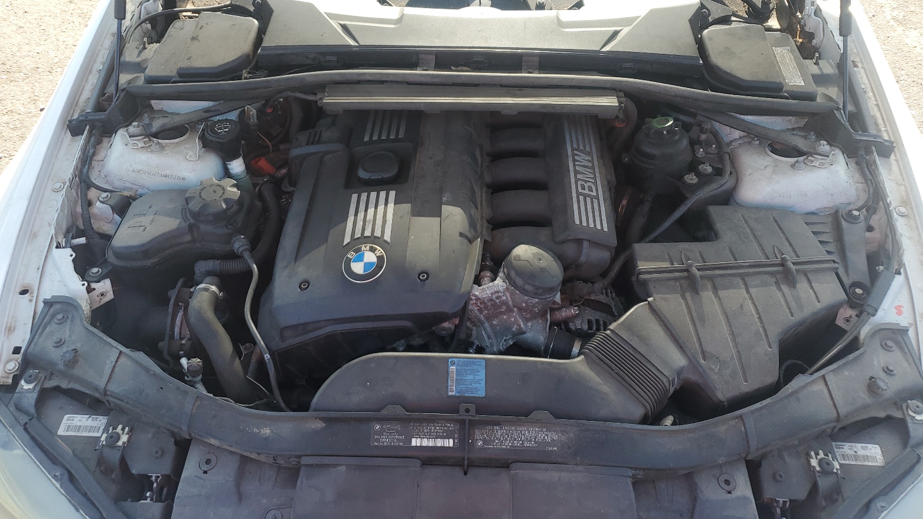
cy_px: 202
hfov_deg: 66.1
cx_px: 465
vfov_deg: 40.0
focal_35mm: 29
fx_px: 710
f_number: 1.5
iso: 50
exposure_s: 1/556
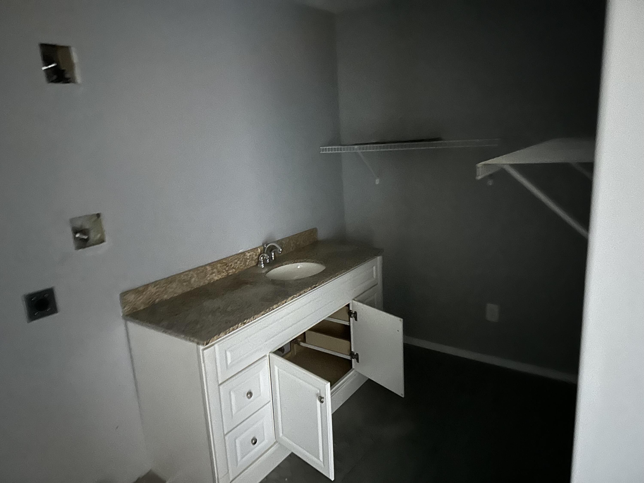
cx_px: 322
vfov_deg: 56.8
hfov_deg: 71.6
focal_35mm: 24
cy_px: 242
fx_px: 446
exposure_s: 1/9
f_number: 1.78
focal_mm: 6.86
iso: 2000
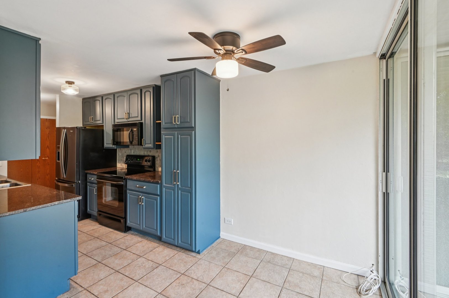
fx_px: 199
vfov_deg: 73.7
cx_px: 224
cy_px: 149
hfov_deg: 96.8
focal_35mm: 16
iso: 400
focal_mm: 16
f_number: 13
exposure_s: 1/8
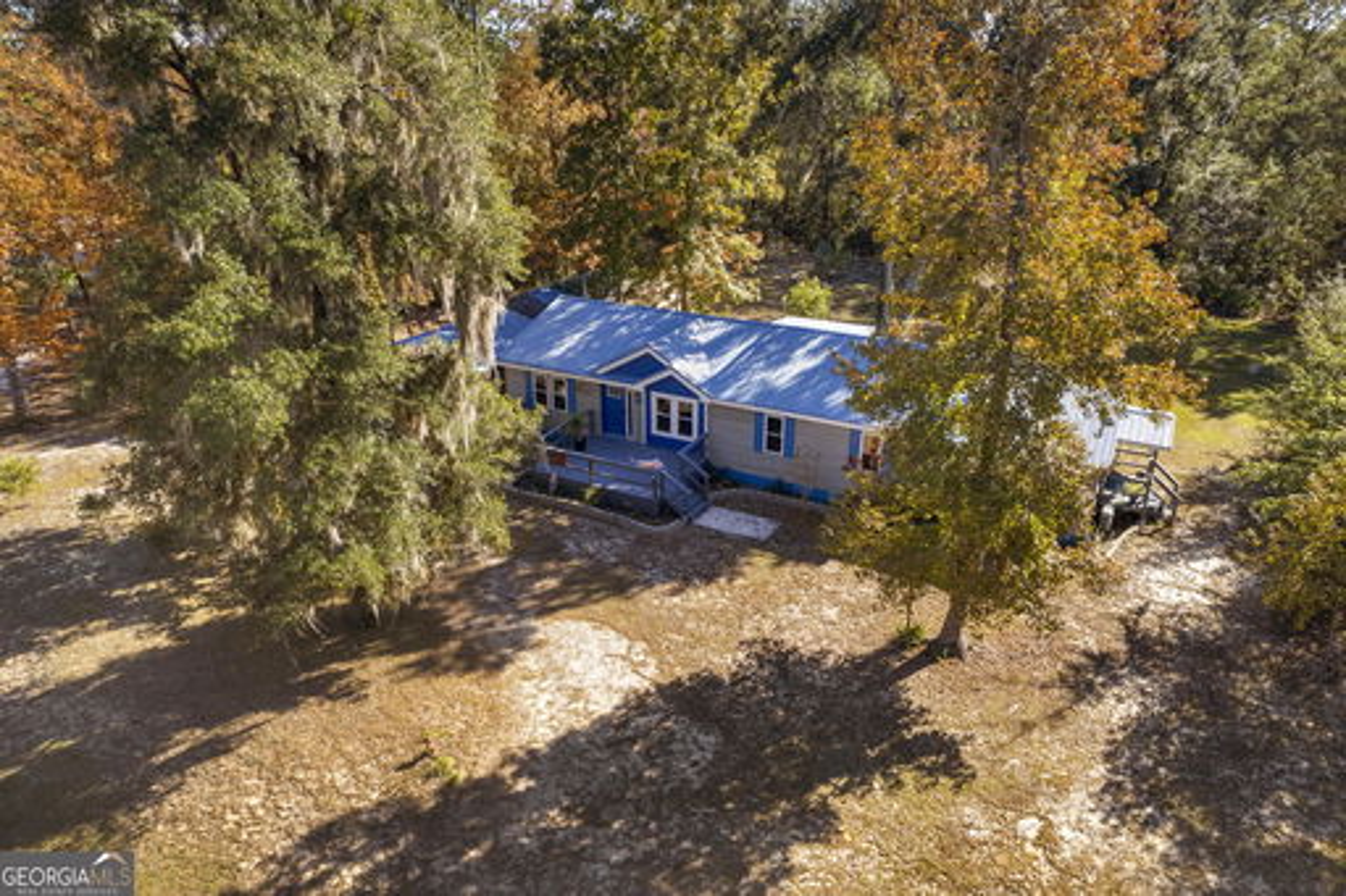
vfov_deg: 57.2
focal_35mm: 22
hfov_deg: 78.6
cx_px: 673
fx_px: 822
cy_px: 448
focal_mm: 8.38
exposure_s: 1/1250
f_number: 2.8
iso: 110
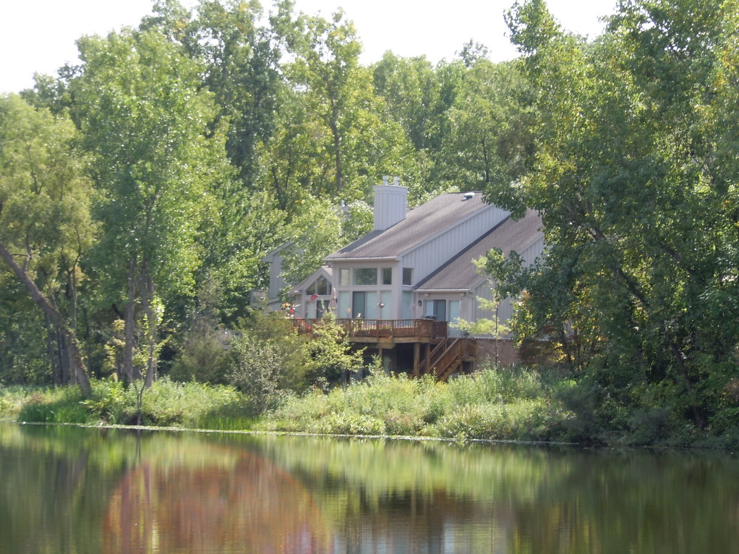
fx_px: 3010
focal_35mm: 141
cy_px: 277
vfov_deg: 10.5
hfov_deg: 14.0
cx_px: 370
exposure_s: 1/125
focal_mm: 25.3
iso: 100
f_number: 5.5
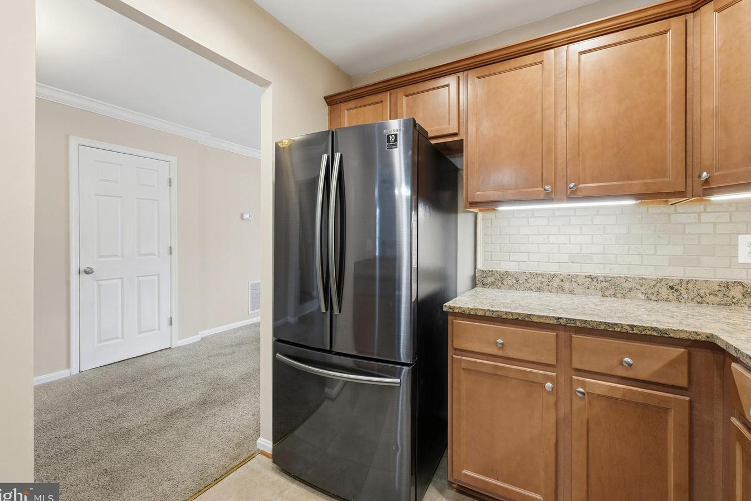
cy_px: 243
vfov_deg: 77.3
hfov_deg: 100.4
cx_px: 374
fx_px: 313
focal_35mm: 15
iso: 400
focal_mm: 14
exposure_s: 1/125
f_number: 11
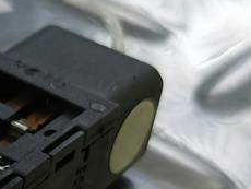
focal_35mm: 120
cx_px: -121
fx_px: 871
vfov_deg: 11.9
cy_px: 274
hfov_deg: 15.2
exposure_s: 1/100
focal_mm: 4.11
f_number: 1.6
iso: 129
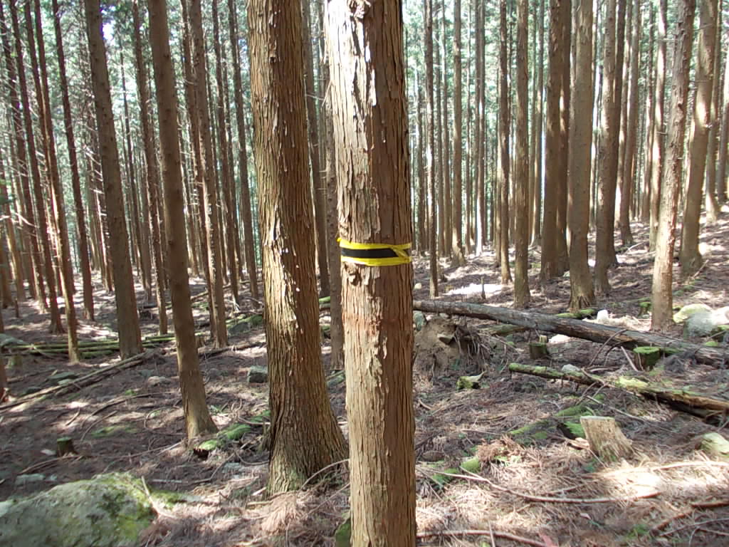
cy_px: 274
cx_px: 364
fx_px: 590
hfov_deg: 63.4
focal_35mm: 28
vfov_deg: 49.7
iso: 110
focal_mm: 4
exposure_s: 1/25
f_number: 2.7
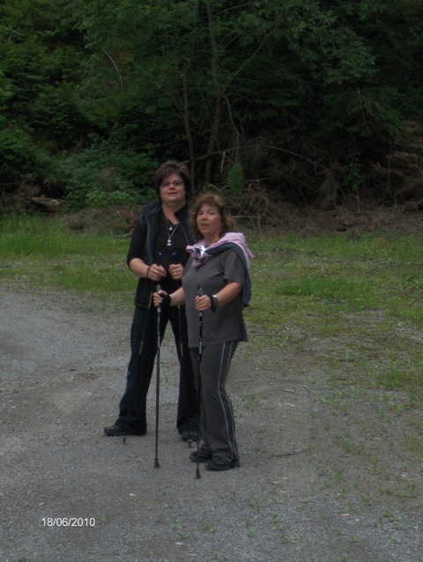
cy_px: 281
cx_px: 212
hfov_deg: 14.1
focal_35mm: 105
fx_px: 1707
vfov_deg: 18.7
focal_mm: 22.5
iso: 100
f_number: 5
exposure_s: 1/125
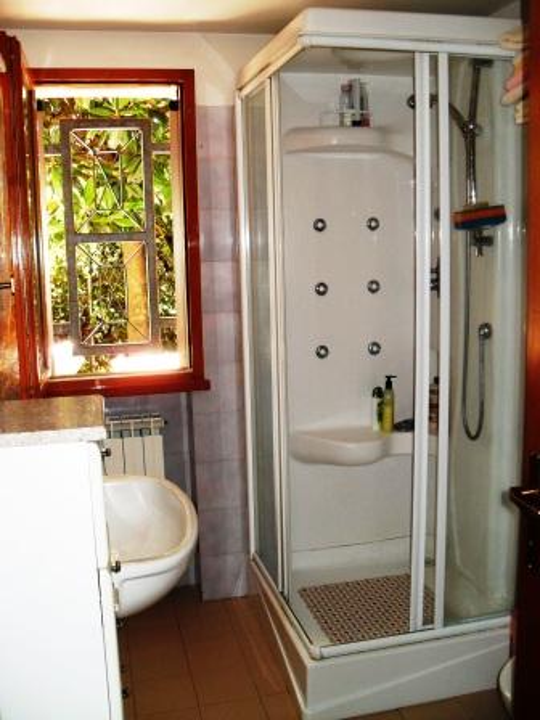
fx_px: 728
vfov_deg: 52.6
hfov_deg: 40.7
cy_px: 360
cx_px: 270
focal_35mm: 35
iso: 200
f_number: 2.8
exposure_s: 1/45
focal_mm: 6.2
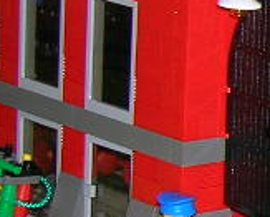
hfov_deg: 8.3
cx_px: 694
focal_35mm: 208
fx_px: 1665
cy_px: 176
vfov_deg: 7.4
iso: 50
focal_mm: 5.7
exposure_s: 1/60.1
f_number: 2.9
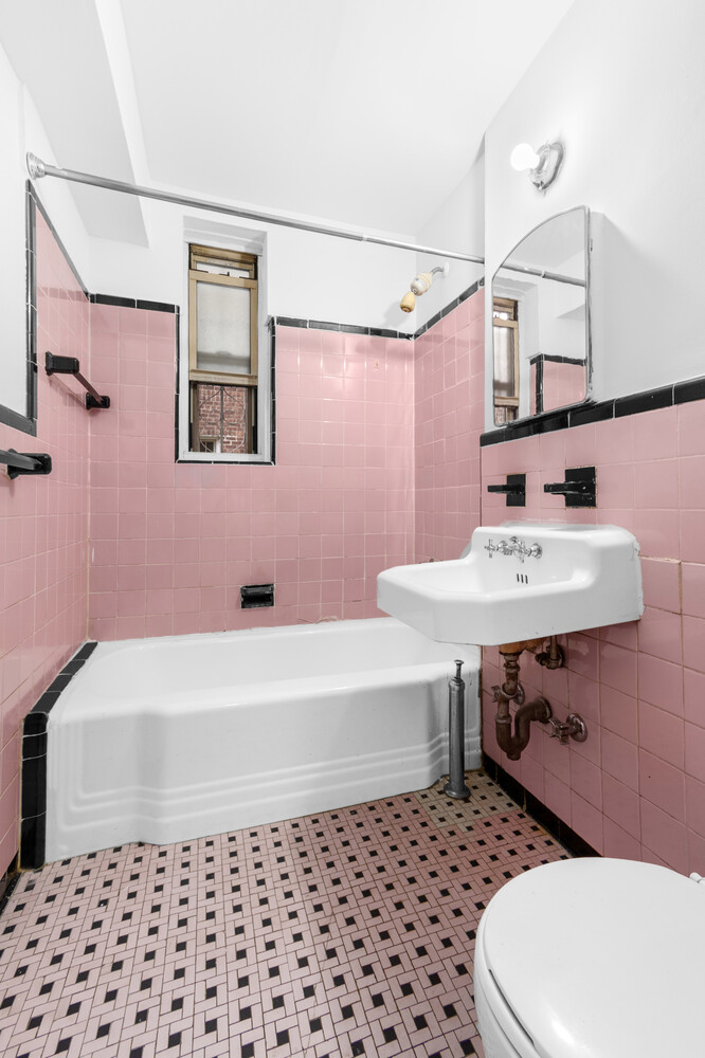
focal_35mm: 15
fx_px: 441
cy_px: 529
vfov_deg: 100.4
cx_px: 352
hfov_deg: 77.3
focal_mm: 10
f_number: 8
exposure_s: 1/1.25
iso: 200
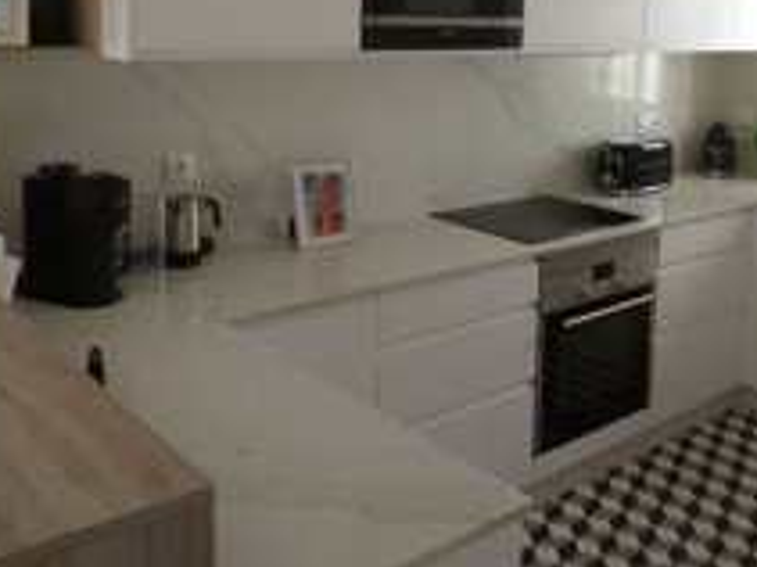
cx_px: 596
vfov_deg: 33.8
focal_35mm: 41
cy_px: 90
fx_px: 896
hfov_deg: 43.8
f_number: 2.5
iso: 100
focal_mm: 4.3
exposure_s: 1/100
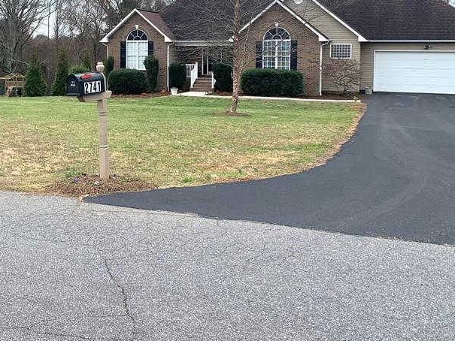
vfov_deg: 32.2
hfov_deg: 42.1
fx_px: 578
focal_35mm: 44
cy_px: 83
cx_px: 135
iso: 25
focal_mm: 4.25
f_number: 1.8
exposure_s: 1/759
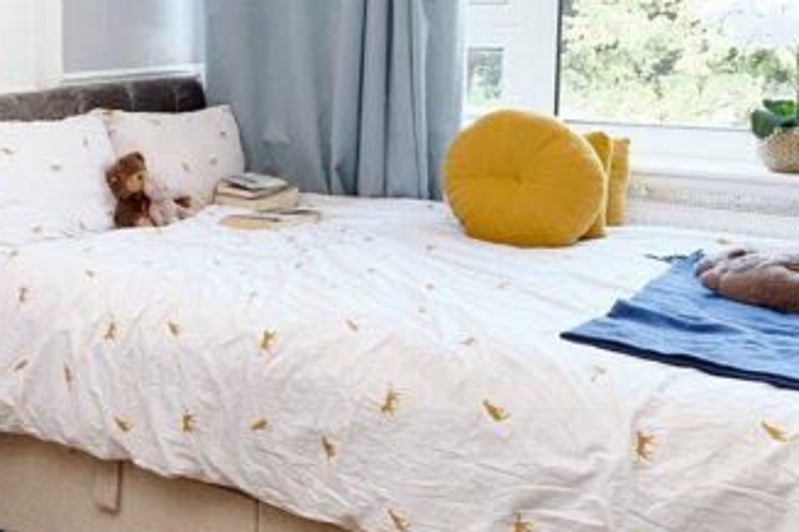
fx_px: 1043
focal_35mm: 47
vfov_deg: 28.1
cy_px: 106
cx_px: 44
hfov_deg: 38.3
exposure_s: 1/60
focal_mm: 10
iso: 640
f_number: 4
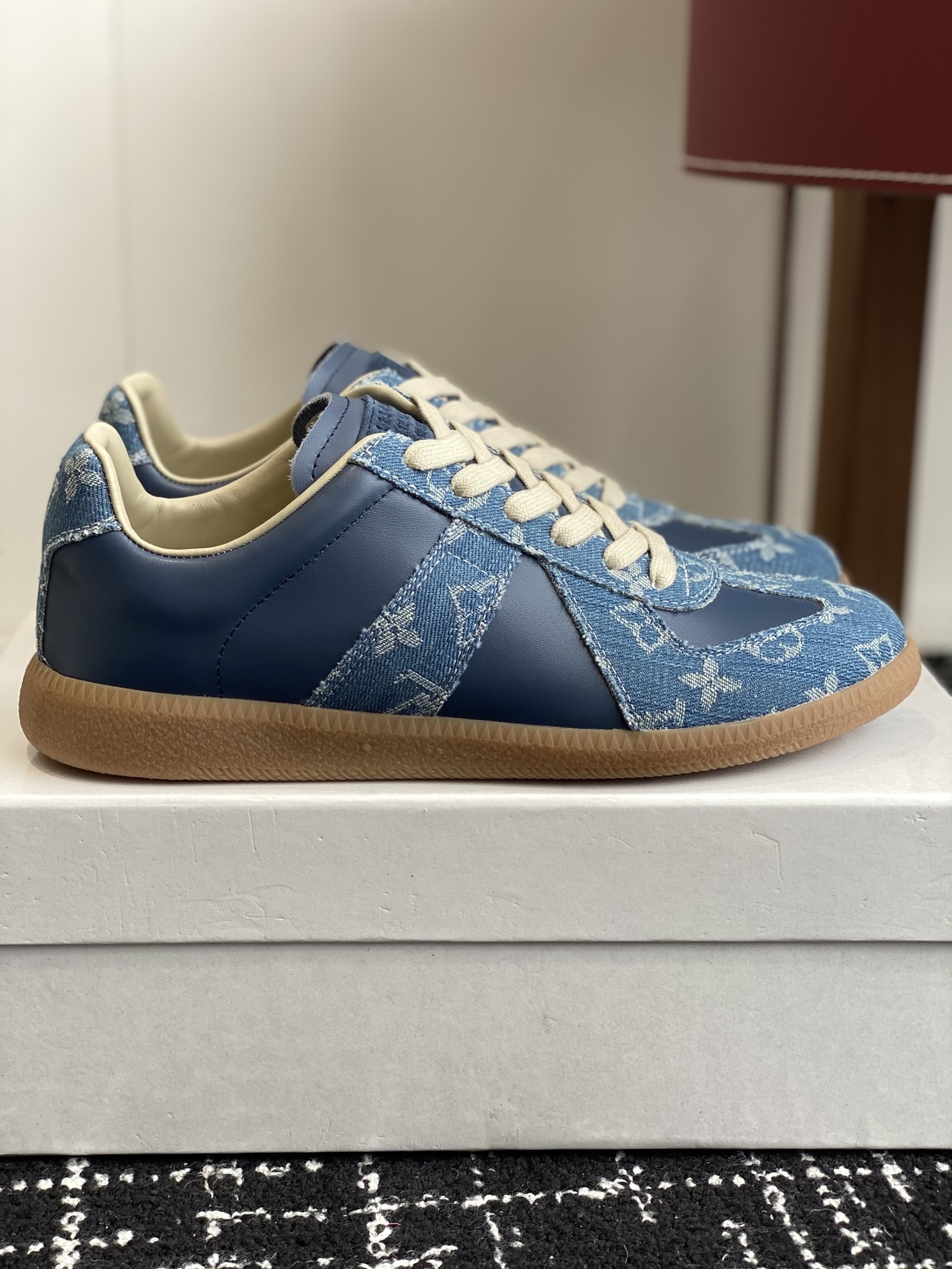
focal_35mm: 52
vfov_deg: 36.8
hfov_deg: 28.0
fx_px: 1907
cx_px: 476
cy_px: 634
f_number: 2
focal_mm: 6
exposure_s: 1/122
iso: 40
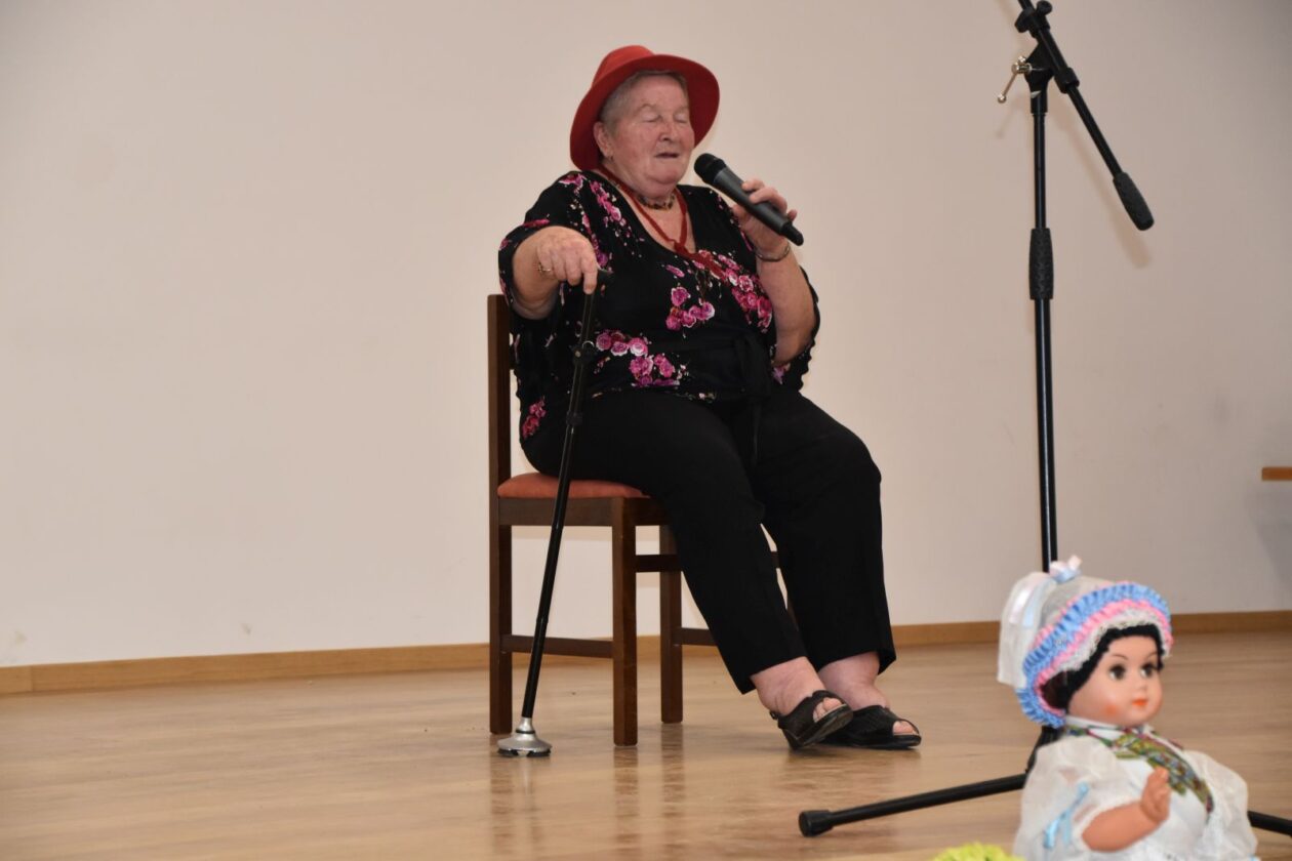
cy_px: 430
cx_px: 646
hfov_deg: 20.9
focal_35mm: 98
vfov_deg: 14.0
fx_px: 3499
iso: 1100
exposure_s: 1/125
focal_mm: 65
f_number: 5
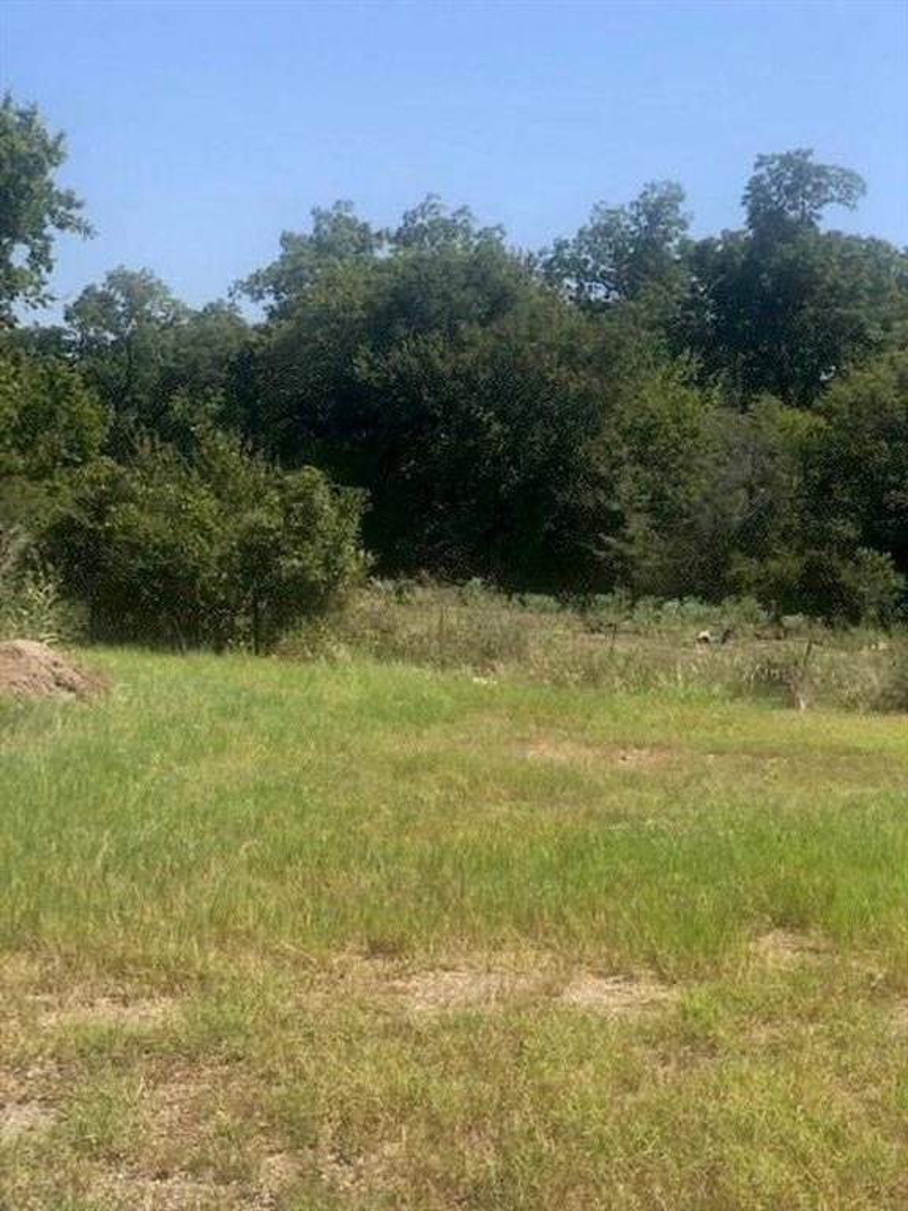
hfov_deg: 28.0
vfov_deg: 36.8
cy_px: 606
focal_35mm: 52
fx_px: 1819
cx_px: 454
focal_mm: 6
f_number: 2.4
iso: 16
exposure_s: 1/736
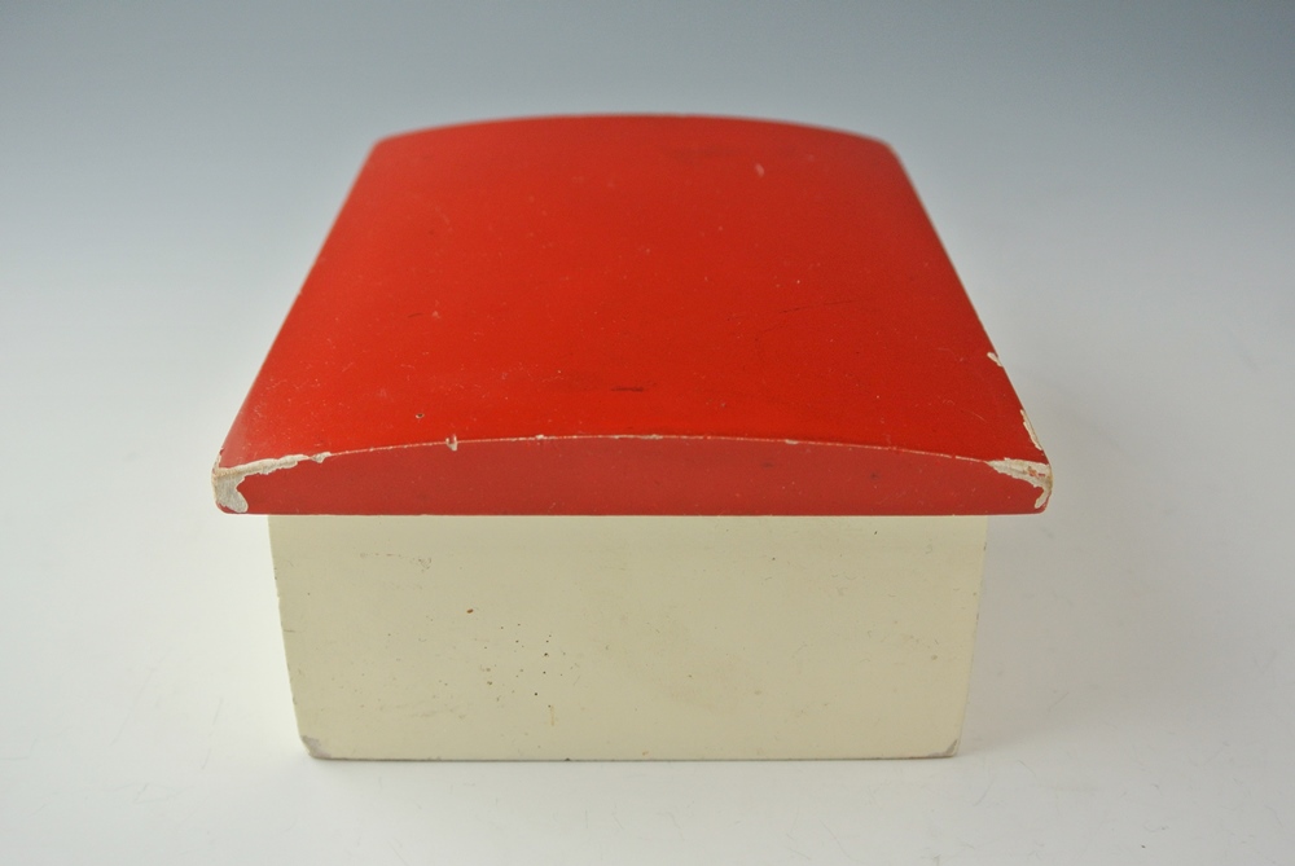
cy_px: 433
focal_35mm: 42
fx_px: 1512
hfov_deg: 46.4
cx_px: 648
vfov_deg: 32.0
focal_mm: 15.7
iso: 280
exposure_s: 1/125
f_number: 4.2
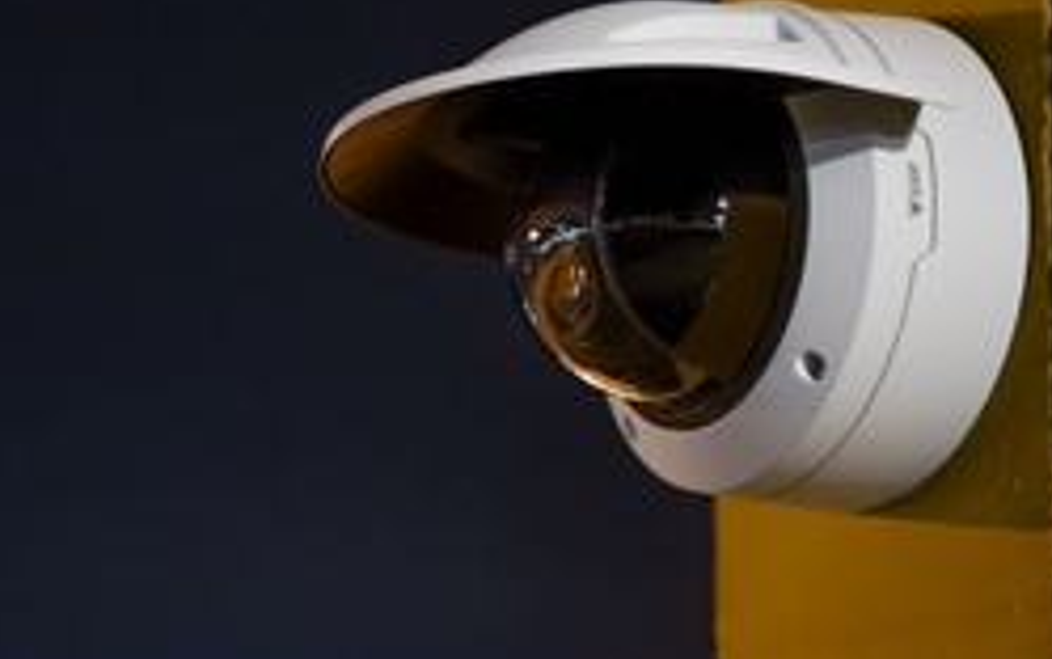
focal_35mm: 92
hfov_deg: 22.4
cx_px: 308
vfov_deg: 14.1
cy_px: 536
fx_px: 2639
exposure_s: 1/13
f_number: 1.8
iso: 1000
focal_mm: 50
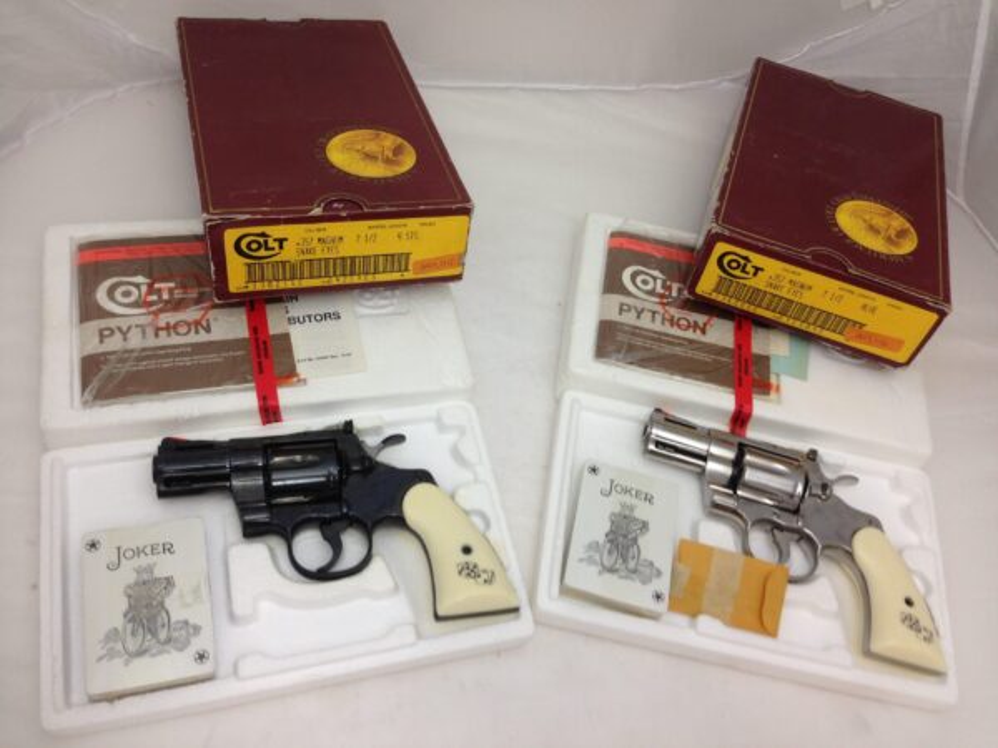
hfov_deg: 55.4
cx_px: 499
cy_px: 374
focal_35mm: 33
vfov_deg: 42.9
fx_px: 951
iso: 50
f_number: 2.4
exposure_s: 1/60
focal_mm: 4.12
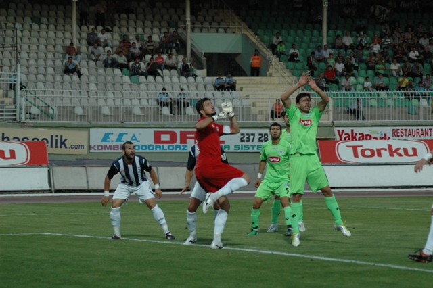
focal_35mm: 168
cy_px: 144
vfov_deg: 8.2
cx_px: 216
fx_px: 2020
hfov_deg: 12.2
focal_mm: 112
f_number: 5
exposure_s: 1/400
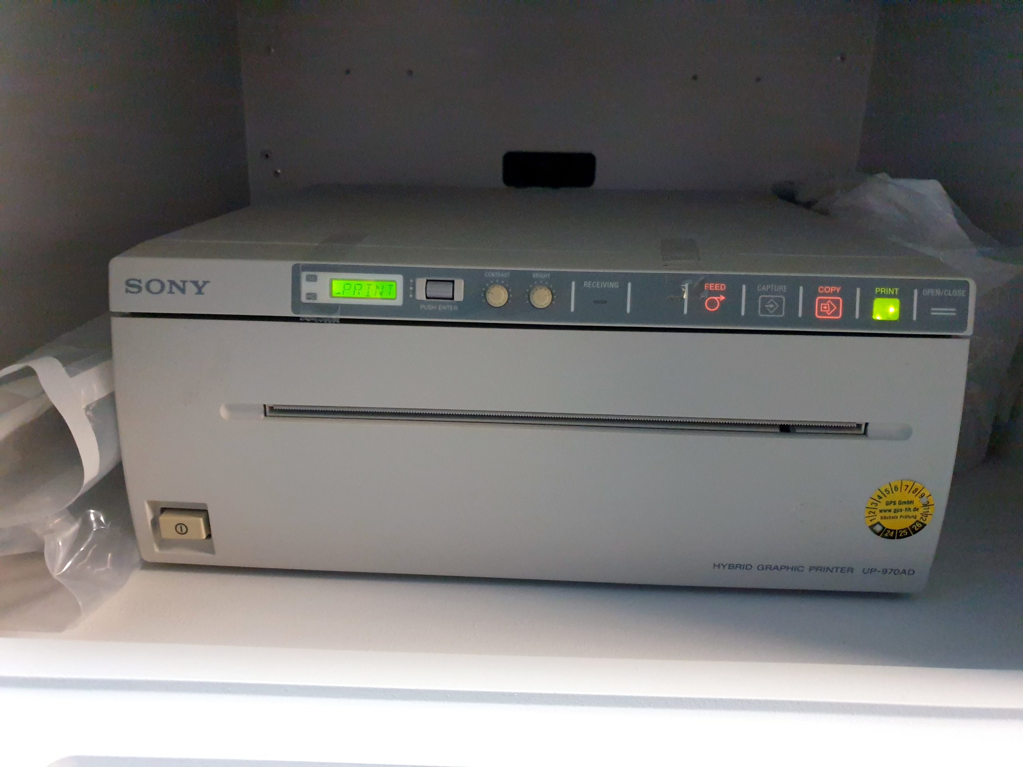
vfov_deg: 53.1
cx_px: 512
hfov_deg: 67.3
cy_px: 384
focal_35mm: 26
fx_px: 768
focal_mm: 4.3
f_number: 1.5
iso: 400
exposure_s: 1/50
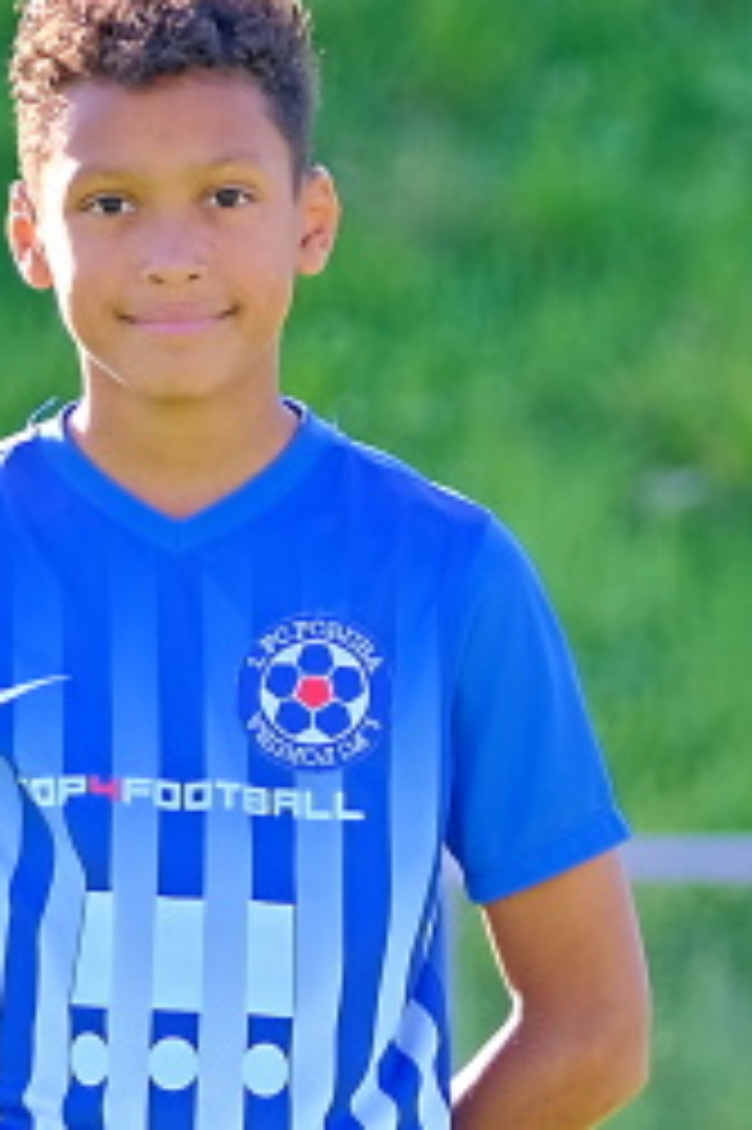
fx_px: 14558
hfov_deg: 3.0
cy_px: 1425
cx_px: 124
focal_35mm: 464
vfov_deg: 4.4
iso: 320
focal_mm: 110.6
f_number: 2.8
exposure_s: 1/480
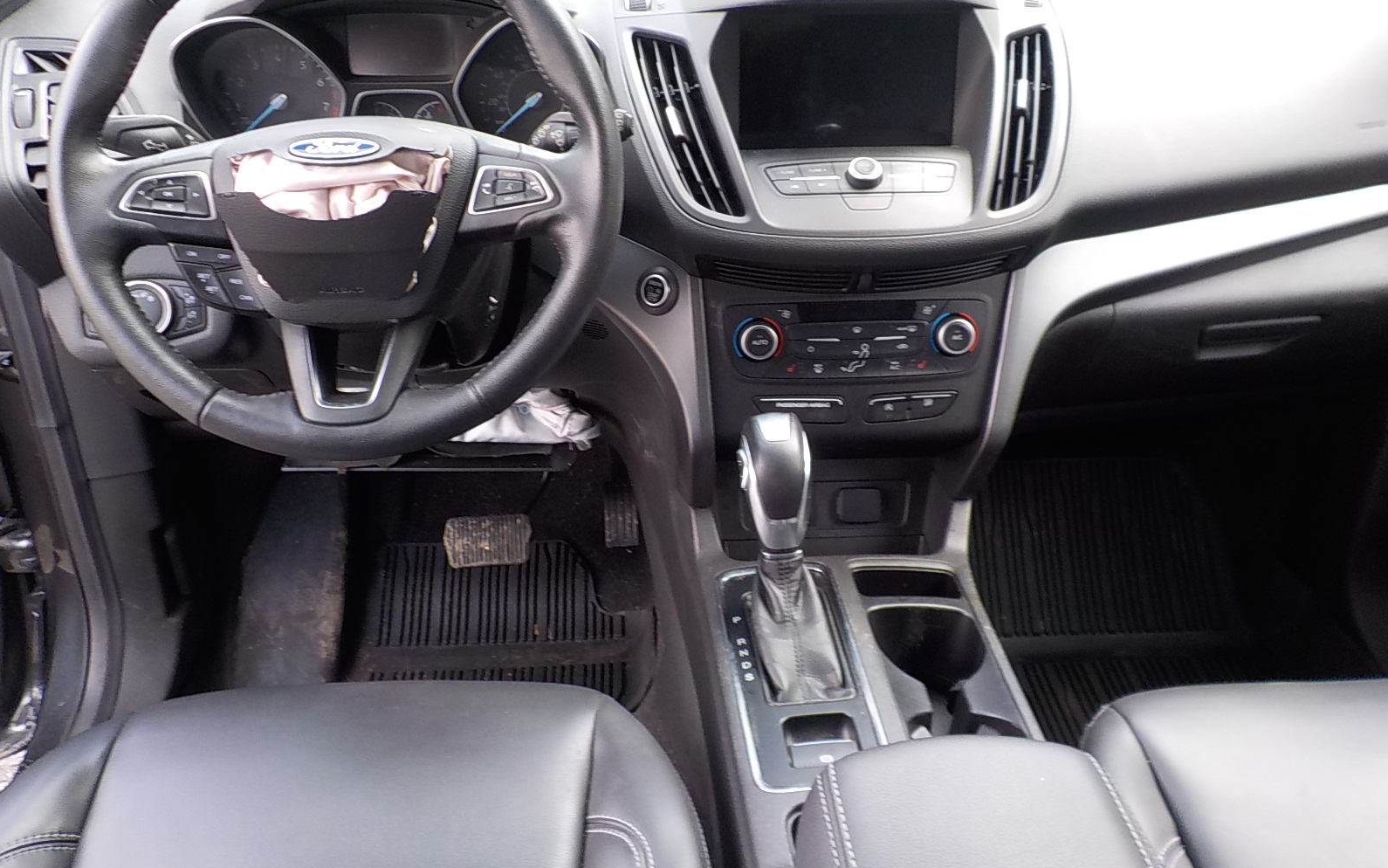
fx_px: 1211
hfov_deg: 59.6
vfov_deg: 39.3
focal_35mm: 32
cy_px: 362
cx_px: 696
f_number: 3.3
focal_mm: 4.1
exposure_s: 1/50
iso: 125
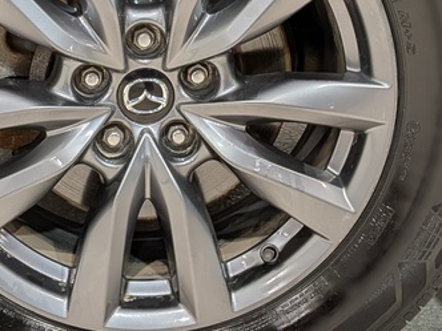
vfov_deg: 19.7
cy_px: 77
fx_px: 945
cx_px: 145
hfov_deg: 26.2
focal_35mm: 74
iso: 75
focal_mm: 4.53
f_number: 1.7
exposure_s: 1/50
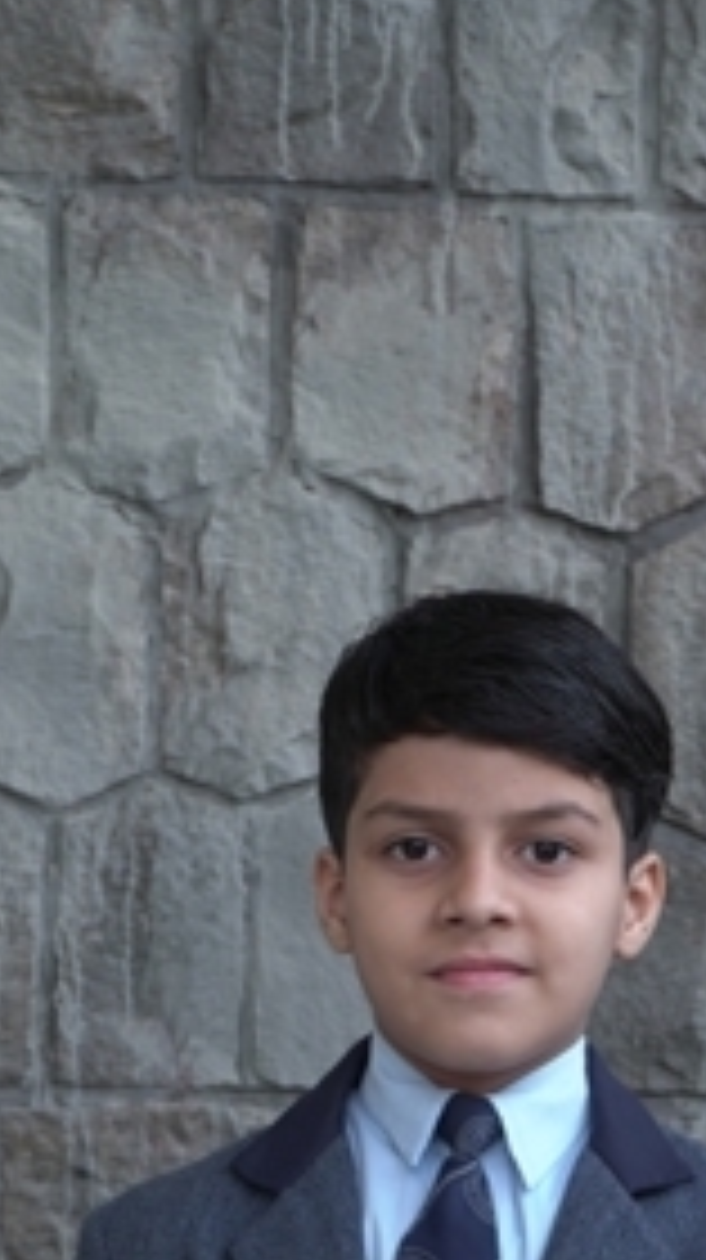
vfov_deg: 20.4
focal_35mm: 104
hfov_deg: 11.6
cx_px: 483
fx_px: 3470
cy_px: 990
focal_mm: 62
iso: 400
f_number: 7.1
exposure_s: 1/125
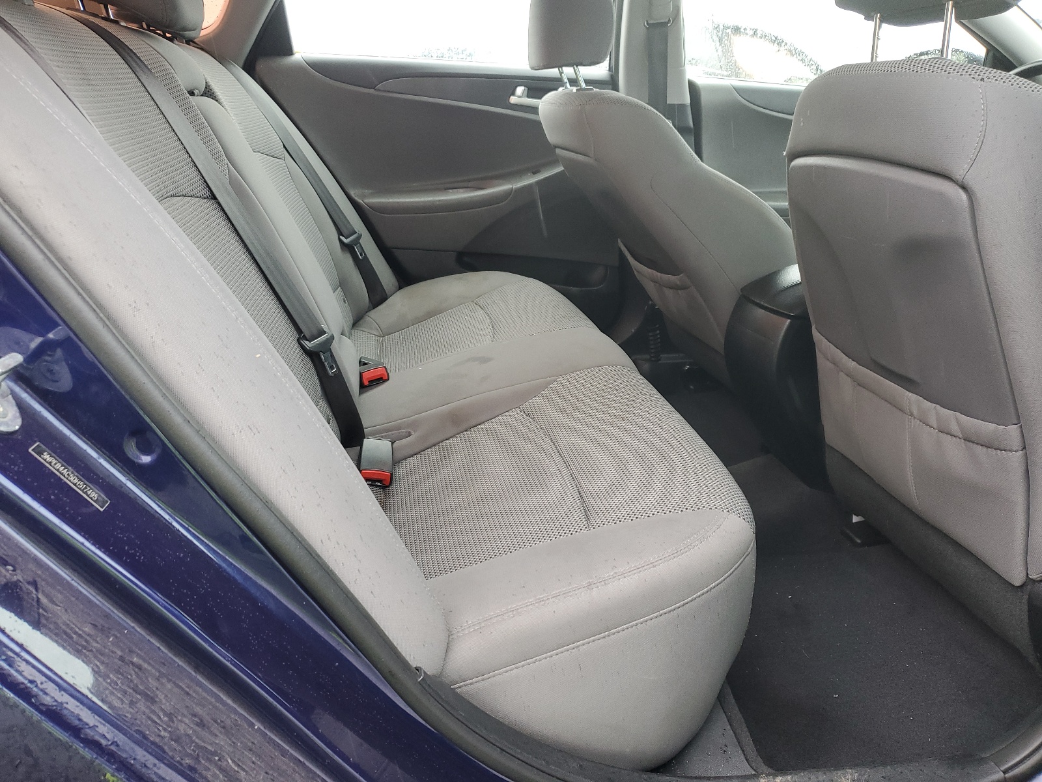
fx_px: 783
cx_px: 521
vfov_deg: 53.1
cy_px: 391
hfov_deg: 67.3
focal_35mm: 26
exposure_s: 1/120
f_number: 1.5
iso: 98
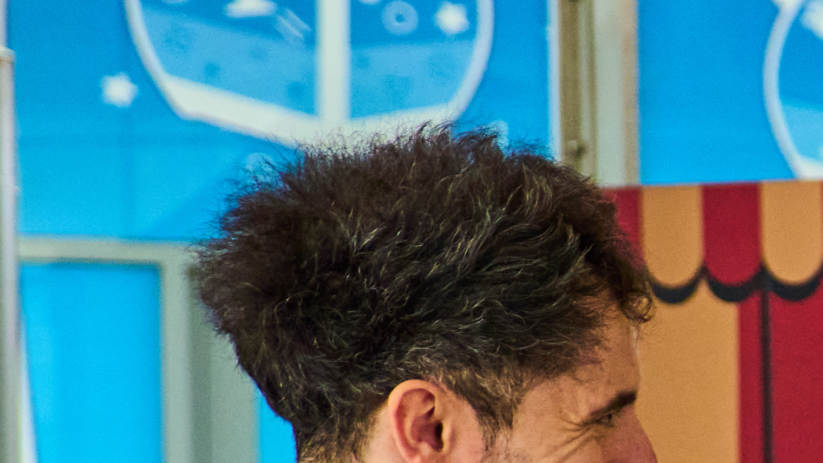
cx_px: 1970
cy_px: 683
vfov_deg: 4.7
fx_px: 5587
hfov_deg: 7.8
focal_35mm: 256
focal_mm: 43
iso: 1000
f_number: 2.8
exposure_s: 1/1000
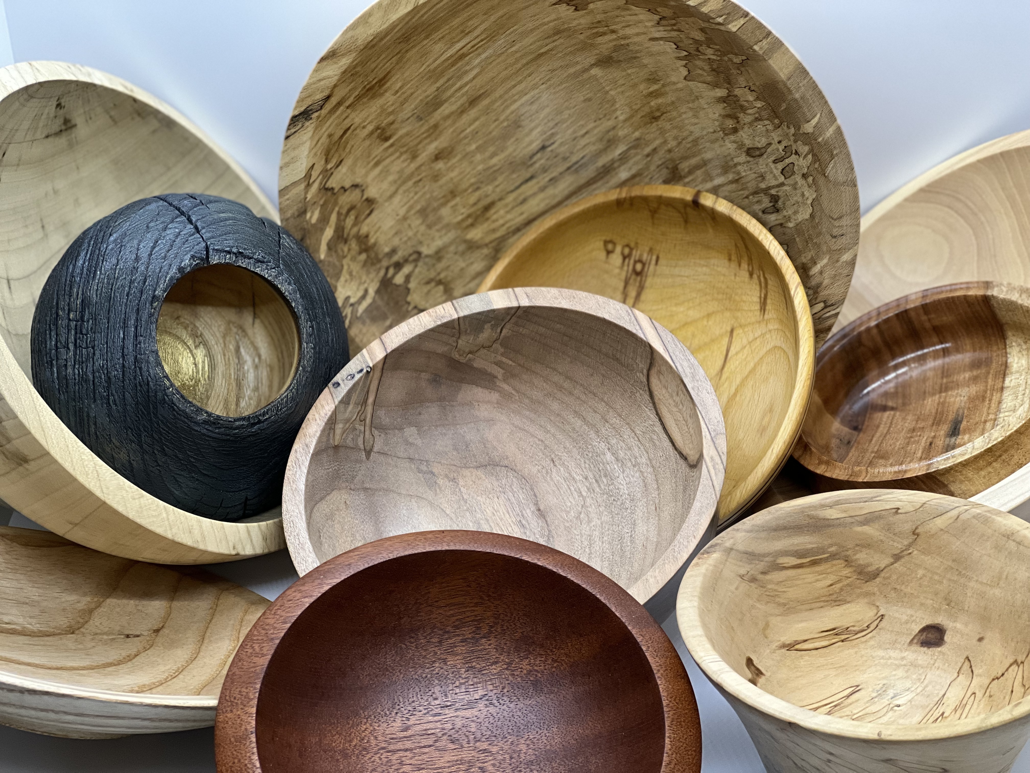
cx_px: 515
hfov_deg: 25.3
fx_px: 2291
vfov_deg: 19.1
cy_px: 386
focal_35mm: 77
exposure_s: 1/120
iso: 200
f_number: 2.8
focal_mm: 9
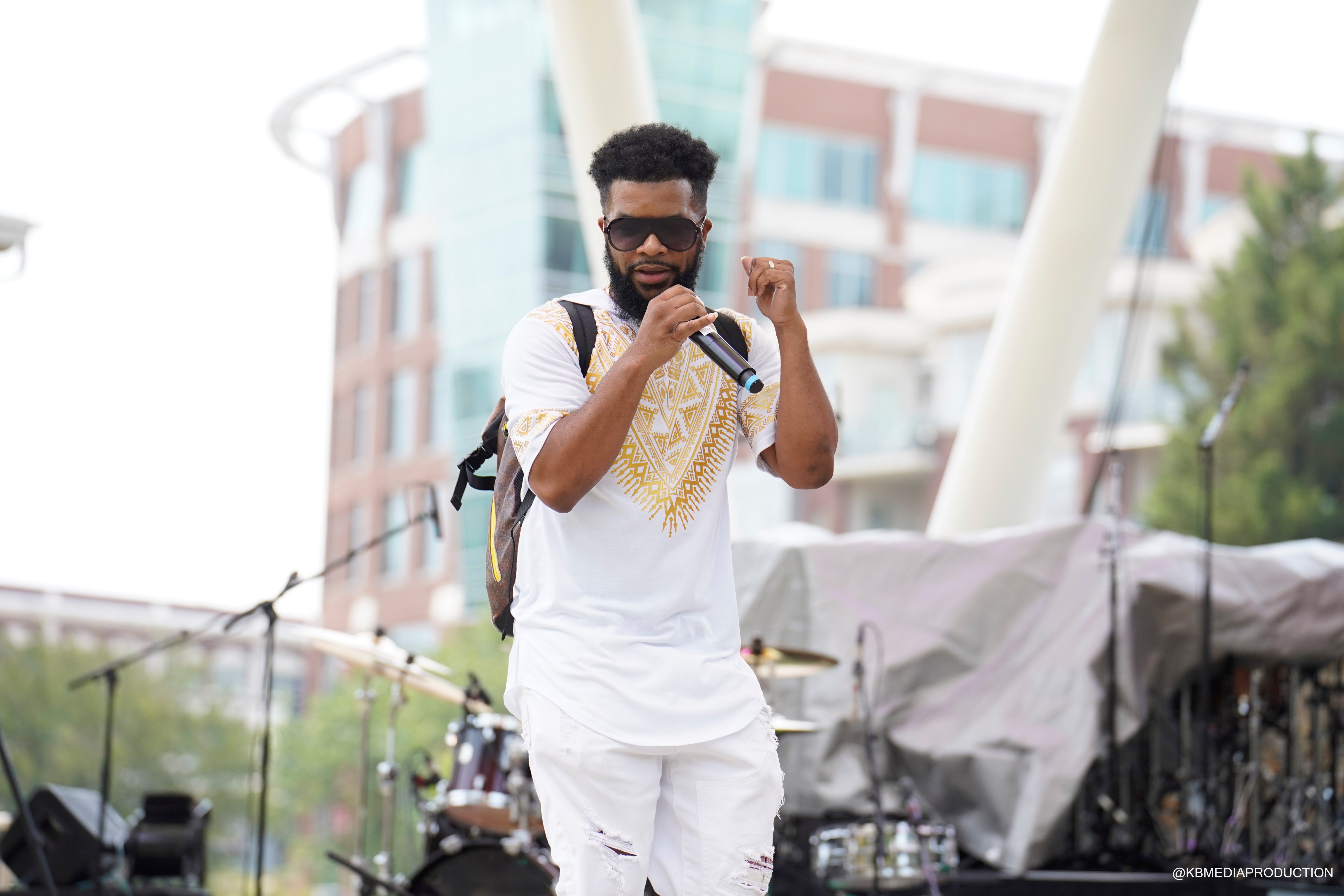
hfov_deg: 17.9
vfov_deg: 12.0
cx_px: 672
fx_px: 4256
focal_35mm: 114
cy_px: 448
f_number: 3.5
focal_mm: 114
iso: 500
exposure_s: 1/1600
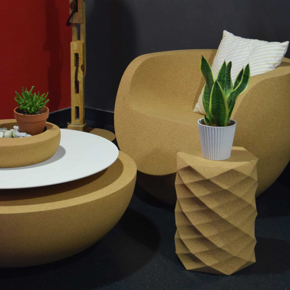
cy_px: 76
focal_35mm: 81
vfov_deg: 21.2
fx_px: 768
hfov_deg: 21.4
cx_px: 146
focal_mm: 42
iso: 2800
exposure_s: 1/60
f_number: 5
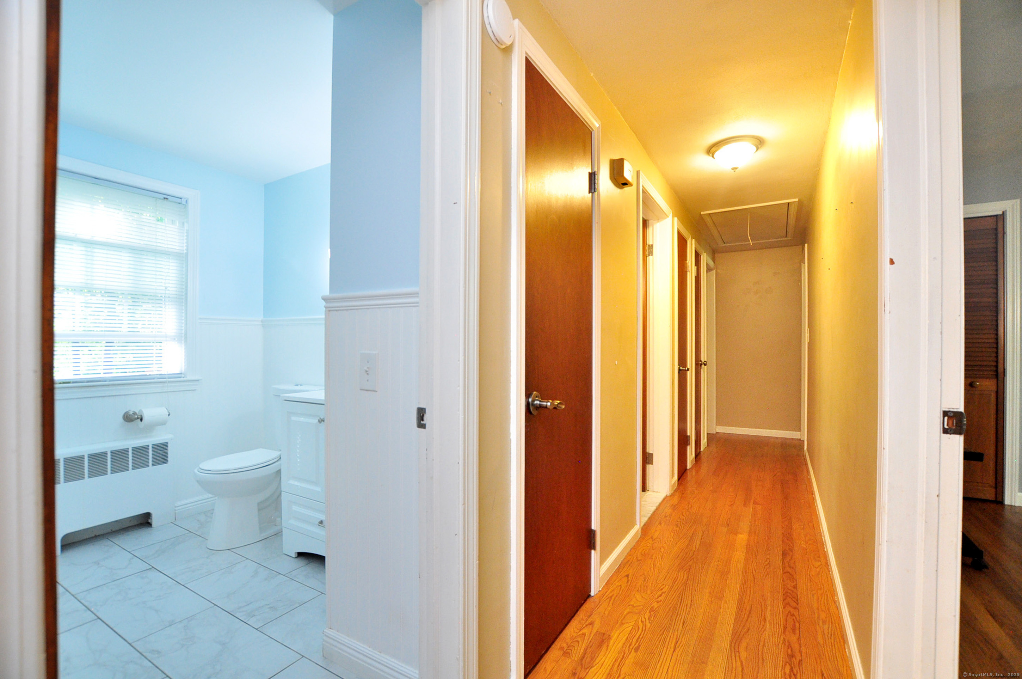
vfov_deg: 77.2
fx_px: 425
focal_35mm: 15
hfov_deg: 100.5
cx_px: 511
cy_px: 340
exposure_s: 1/30
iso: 1000
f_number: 4.5
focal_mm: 10
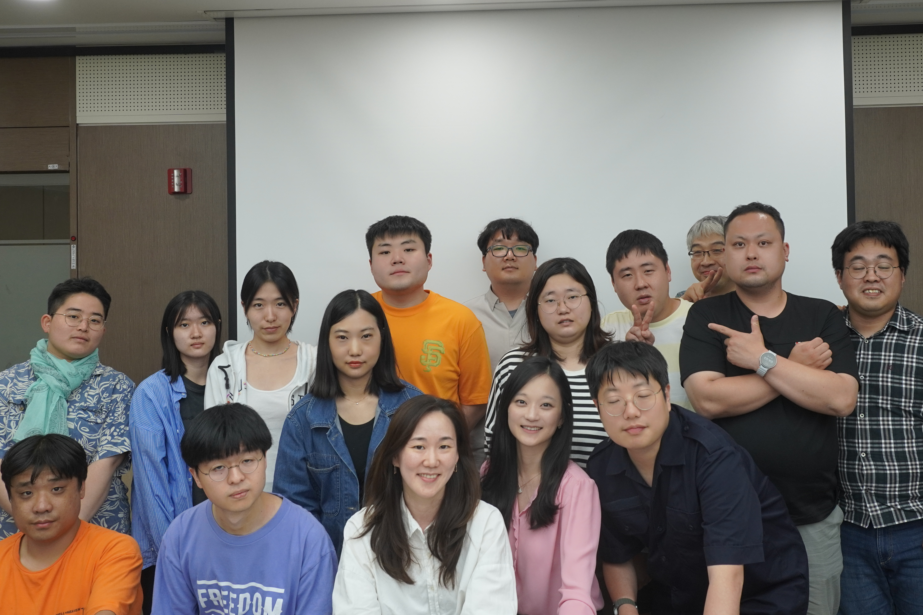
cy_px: 244
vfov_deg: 38.0
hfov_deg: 54.7
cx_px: 513
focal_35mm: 35
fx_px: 889
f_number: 4
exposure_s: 1/160
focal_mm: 17
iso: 500
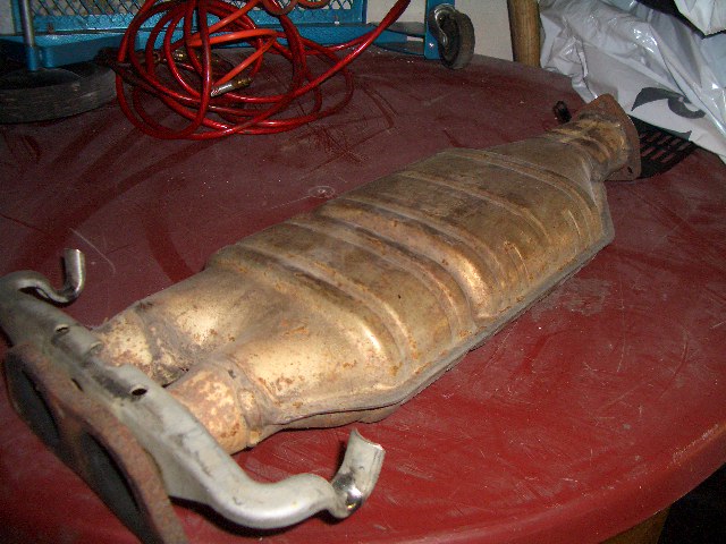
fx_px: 734
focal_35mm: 35
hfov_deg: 52.6
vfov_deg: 40.7
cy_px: 272
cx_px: 363
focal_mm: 5.8
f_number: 2.6
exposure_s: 1/60
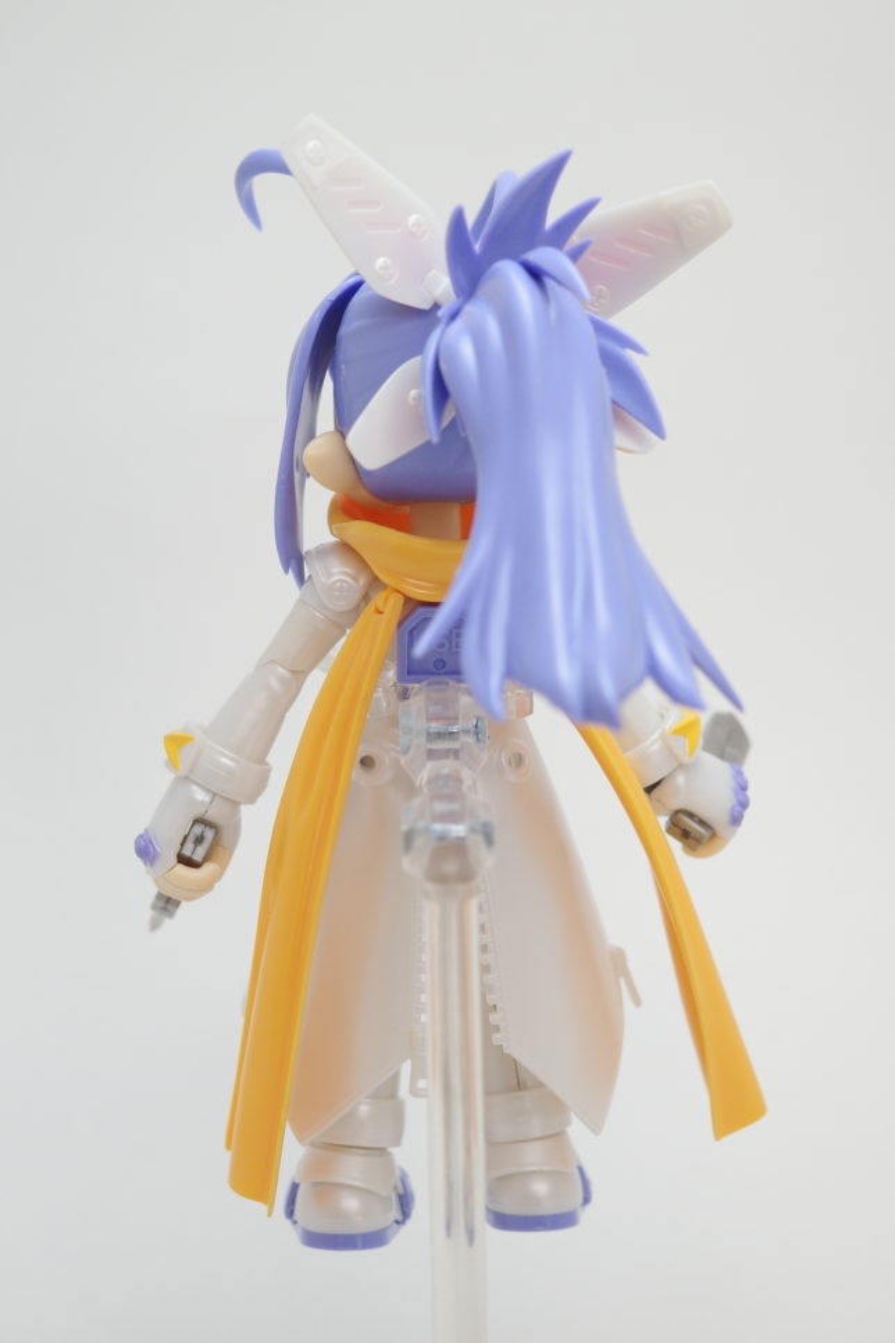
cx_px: 448
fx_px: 2648
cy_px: 672
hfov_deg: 19.2
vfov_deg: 28.5
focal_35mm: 71
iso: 200
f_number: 3.2
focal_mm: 26
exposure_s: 1/160
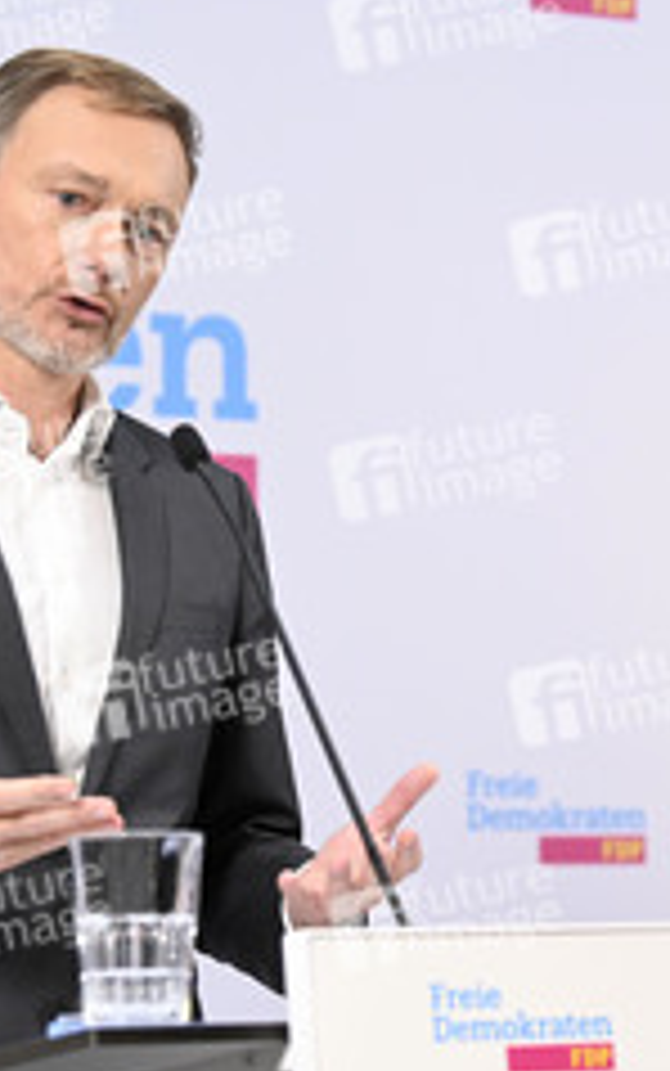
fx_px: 4844
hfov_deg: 7.9
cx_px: 506
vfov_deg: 12.6
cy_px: 580
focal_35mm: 166
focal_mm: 86
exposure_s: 1/800
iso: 5000
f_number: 4
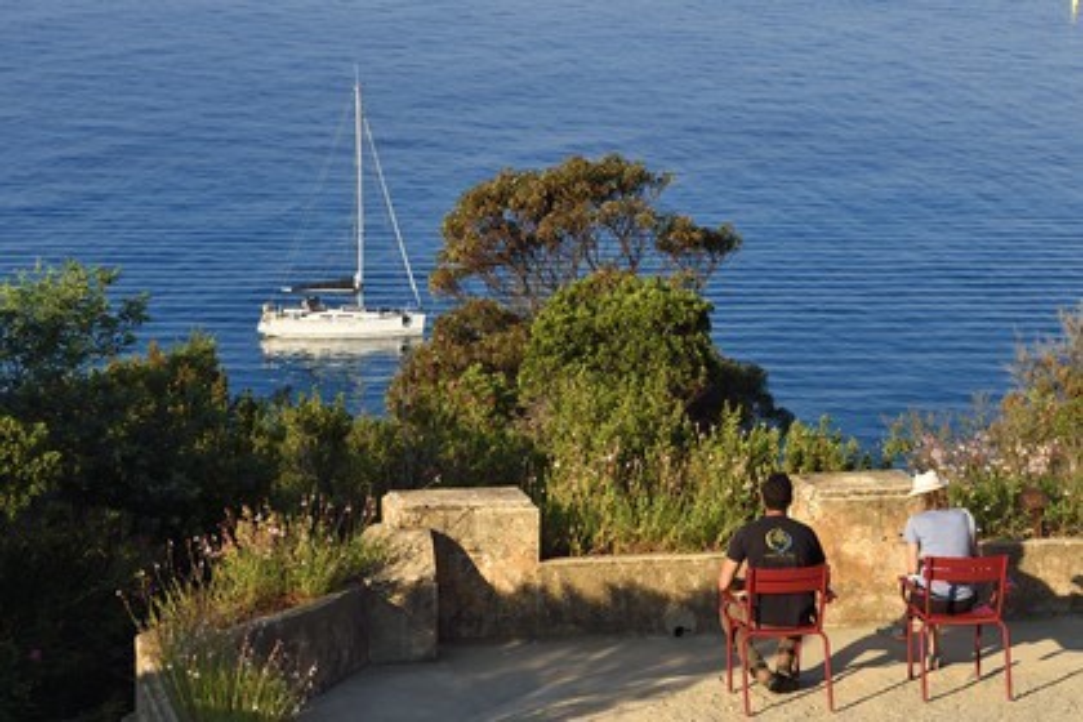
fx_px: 2858
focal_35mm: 95
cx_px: 542
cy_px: 361
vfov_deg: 14.4
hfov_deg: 21.5
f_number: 9
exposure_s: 1/320
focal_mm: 95
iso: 200
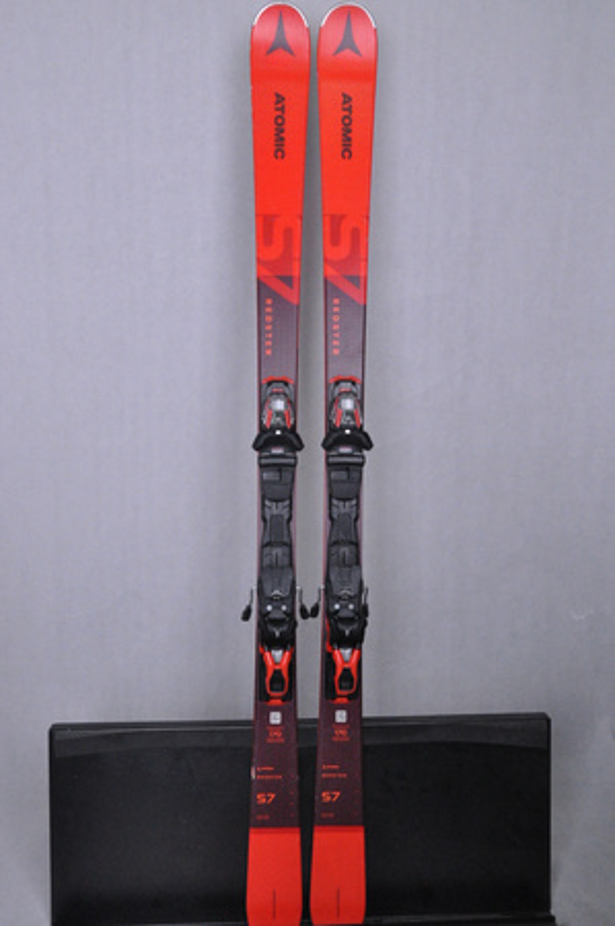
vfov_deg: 57.3
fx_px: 848
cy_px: 463
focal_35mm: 33
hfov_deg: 39.9
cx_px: 308
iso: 3200
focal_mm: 22
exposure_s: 1/125
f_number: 9.5
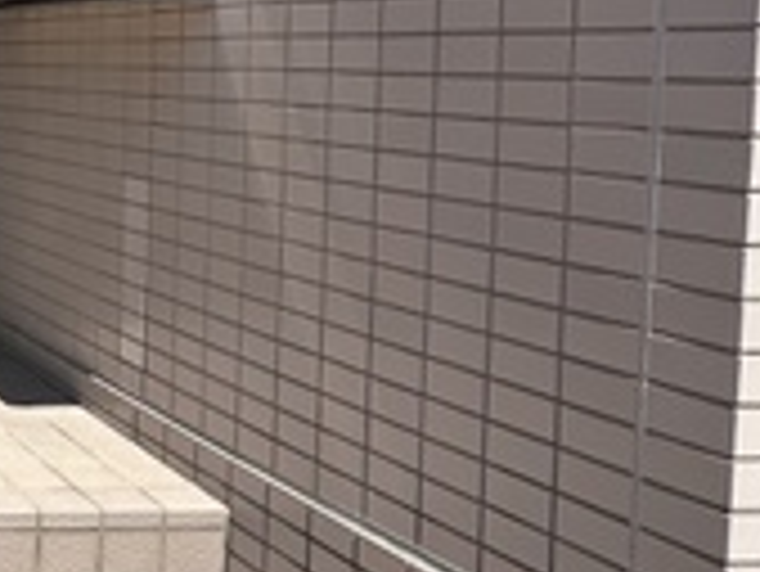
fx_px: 1274
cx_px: -436
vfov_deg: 24.9
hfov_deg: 24.3
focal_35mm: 58
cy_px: 119
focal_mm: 2.22
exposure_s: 1/1689
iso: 50
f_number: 2.2
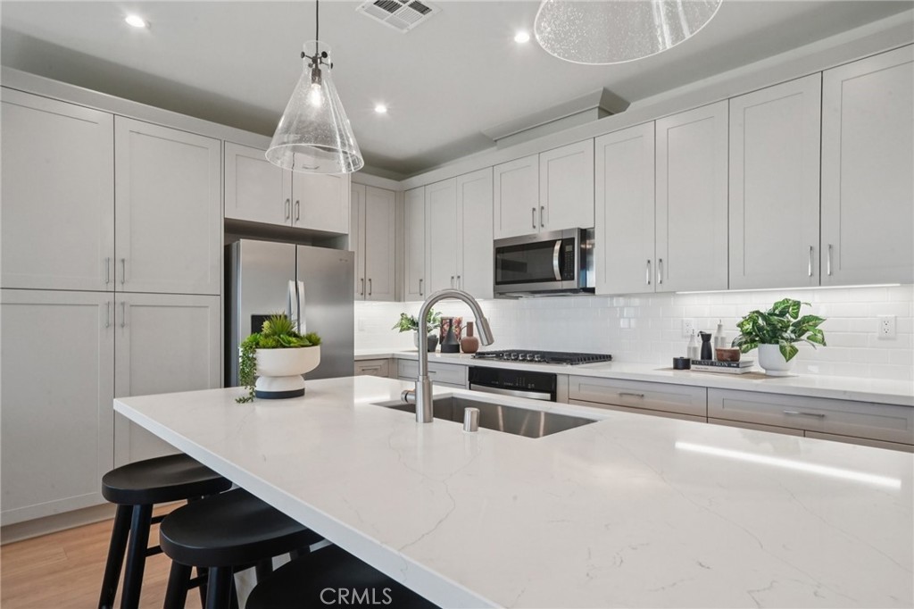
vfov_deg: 64.5
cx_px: 457
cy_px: 304
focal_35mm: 19
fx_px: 482
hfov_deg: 86.9
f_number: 16
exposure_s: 1/90
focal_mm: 19
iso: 3200
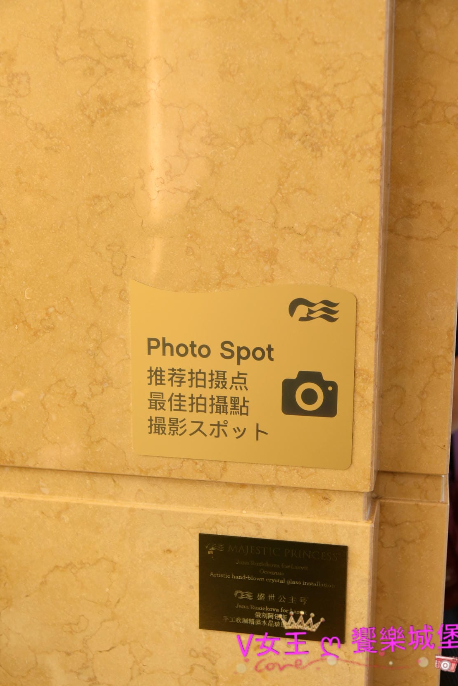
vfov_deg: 38.2
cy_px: 361
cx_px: 224
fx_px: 991
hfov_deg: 26.0
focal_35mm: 52
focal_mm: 48
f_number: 4
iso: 2000
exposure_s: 1/60
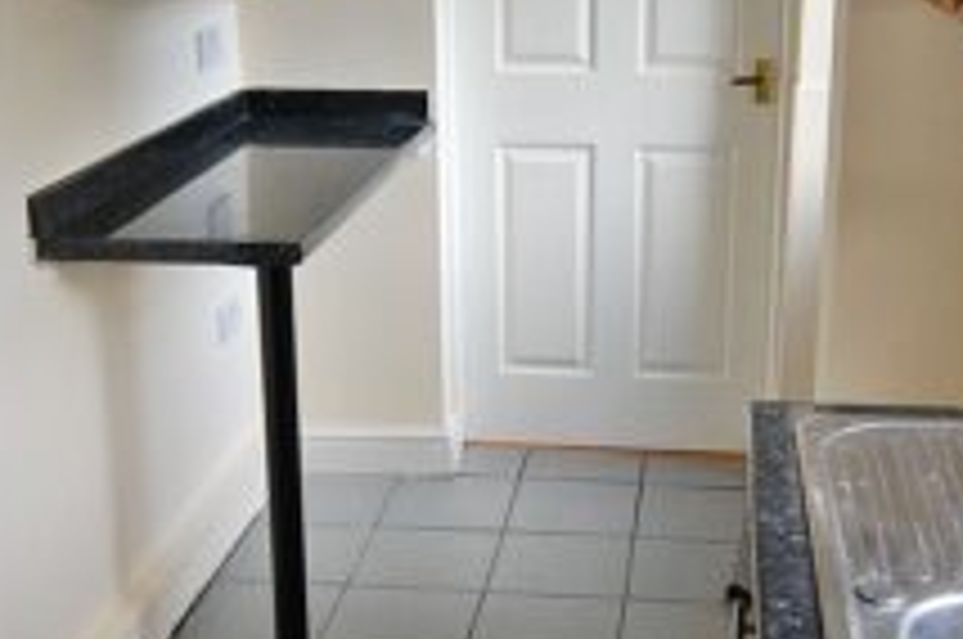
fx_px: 1576
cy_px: 340
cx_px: 508
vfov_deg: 22.9
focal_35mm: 59
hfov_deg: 34.0
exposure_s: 1/125
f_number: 5.6
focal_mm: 14
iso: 800
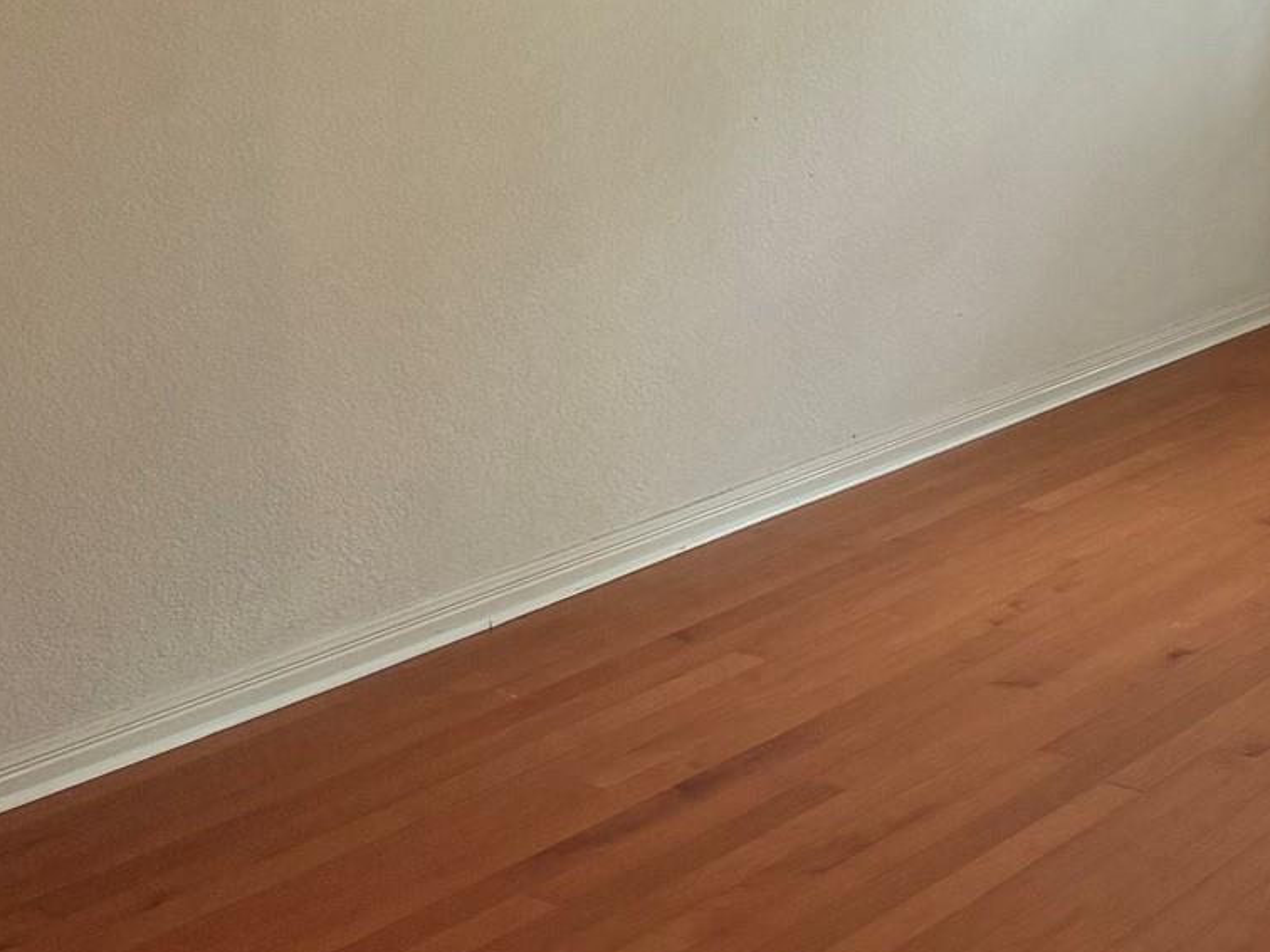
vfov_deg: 21.1
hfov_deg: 25.9
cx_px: 1608
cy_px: -178
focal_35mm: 65
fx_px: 2385
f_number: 1.78
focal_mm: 6.76
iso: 250
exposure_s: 1/60
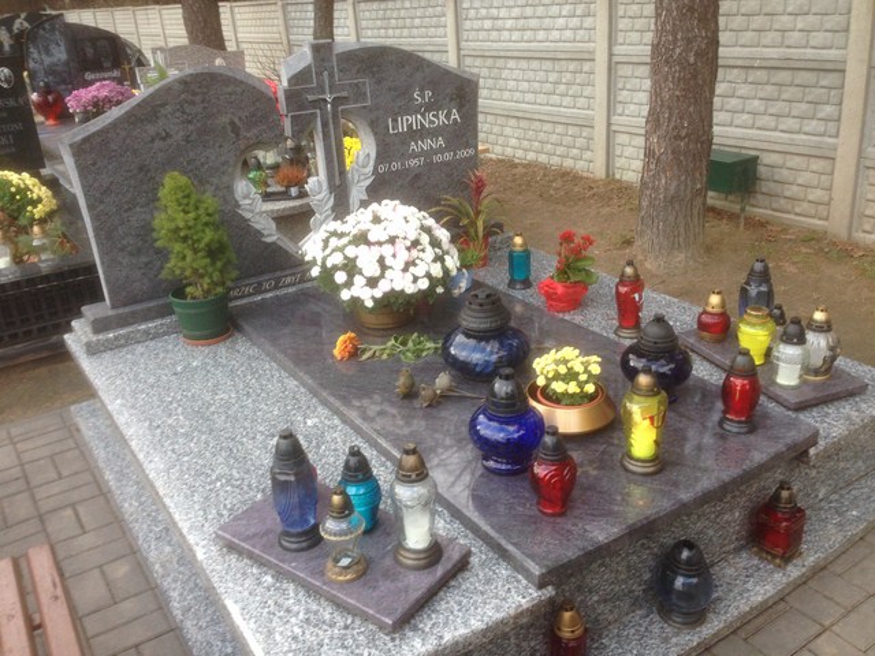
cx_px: 438
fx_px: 834
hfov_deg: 55.4
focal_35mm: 33
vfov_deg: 42.9
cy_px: 328
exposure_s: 1/60
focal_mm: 4.12
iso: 64
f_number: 2.4
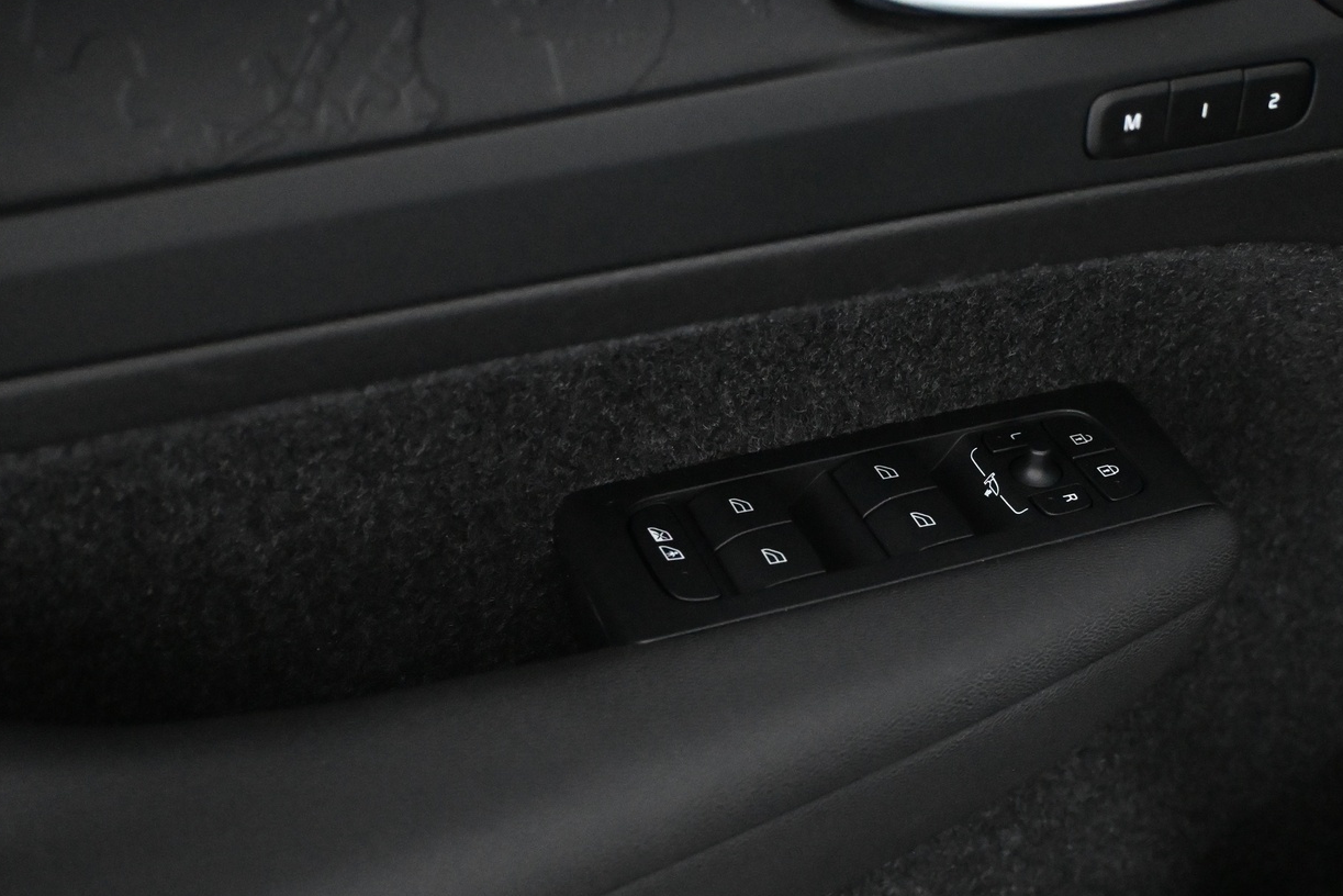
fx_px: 1853
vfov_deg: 27.1
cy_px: 542
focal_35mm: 50
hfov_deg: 39.5
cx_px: 857
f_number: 4.2
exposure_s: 1/60
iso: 9000
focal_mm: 25
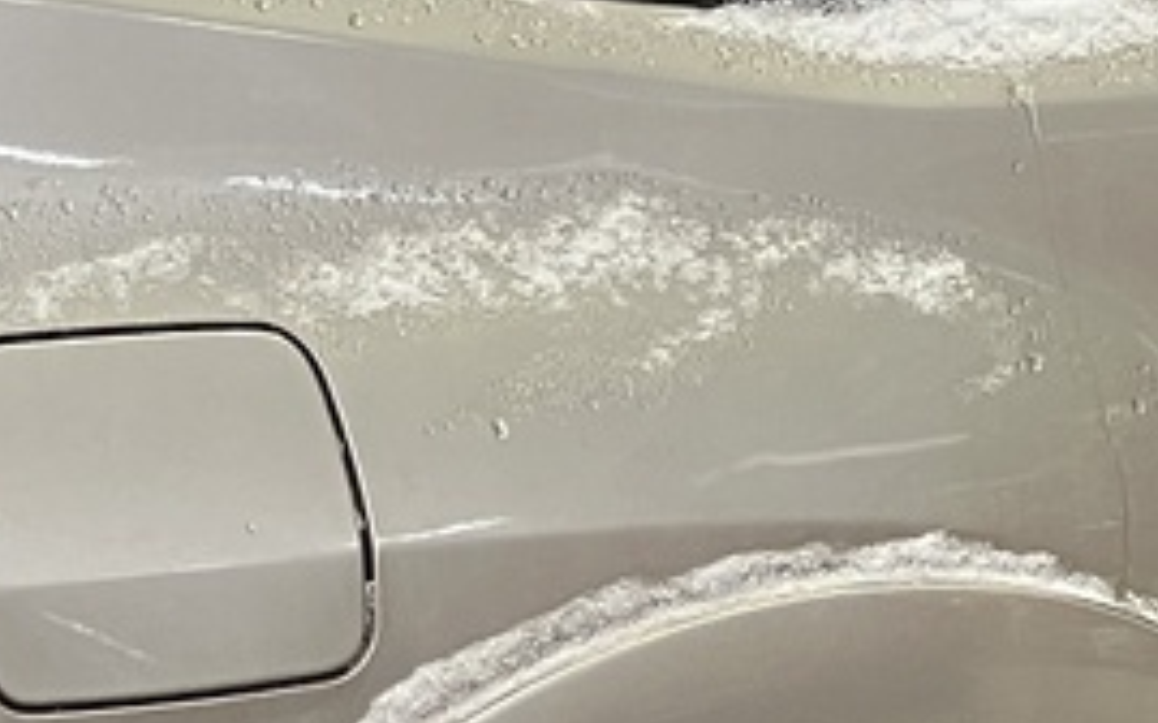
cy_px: 456
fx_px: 5017
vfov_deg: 8.2
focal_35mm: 159
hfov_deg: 13.2
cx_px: 650
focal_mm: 3.99
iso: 125
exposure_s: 1/50
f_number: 1.8
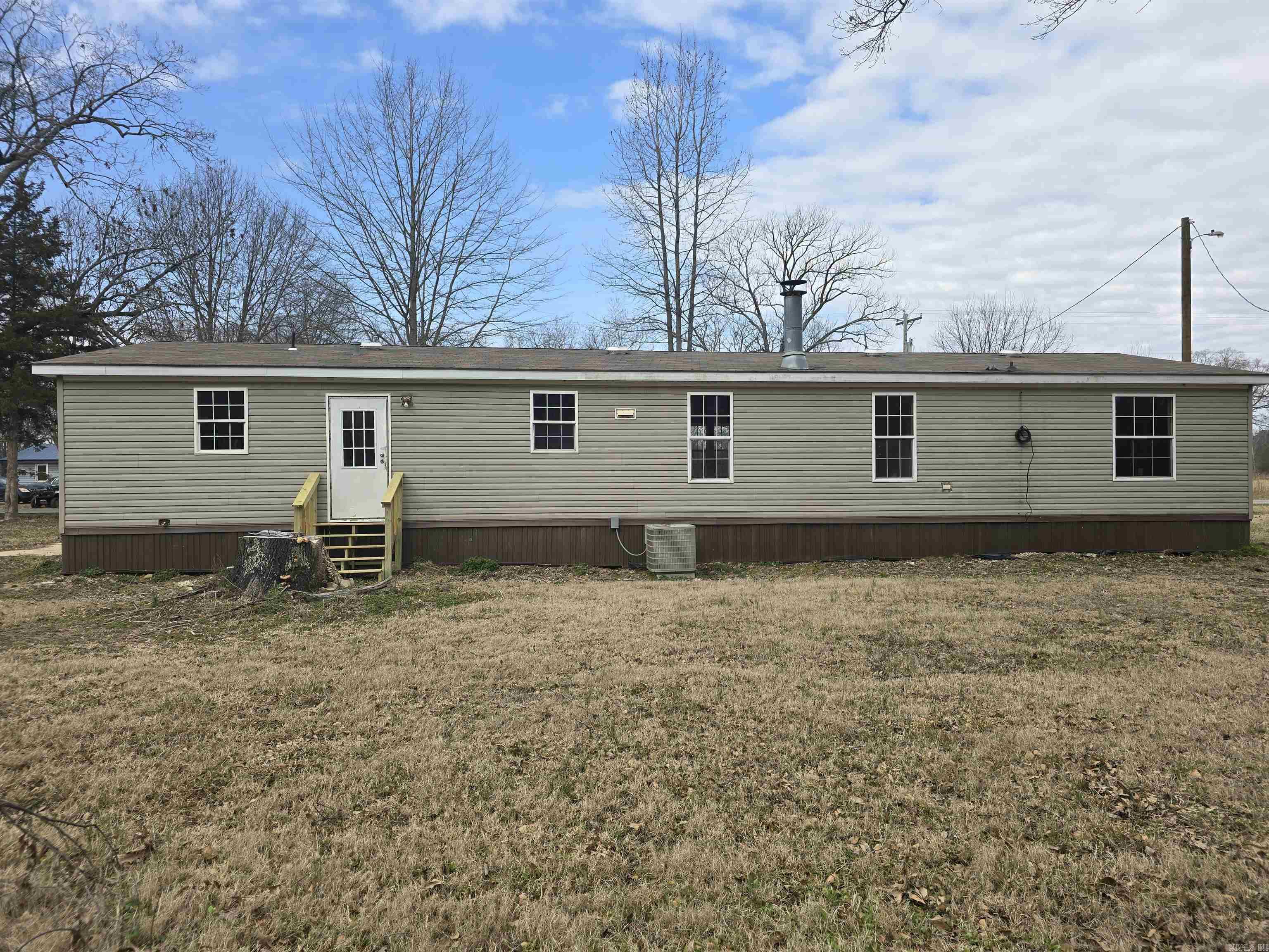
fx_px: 843
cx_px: 634
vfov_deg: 58.9
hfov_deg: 73.9
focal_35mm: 23
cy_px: 476
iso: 12
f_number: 1.7
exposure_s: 1/492
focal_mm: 6.3
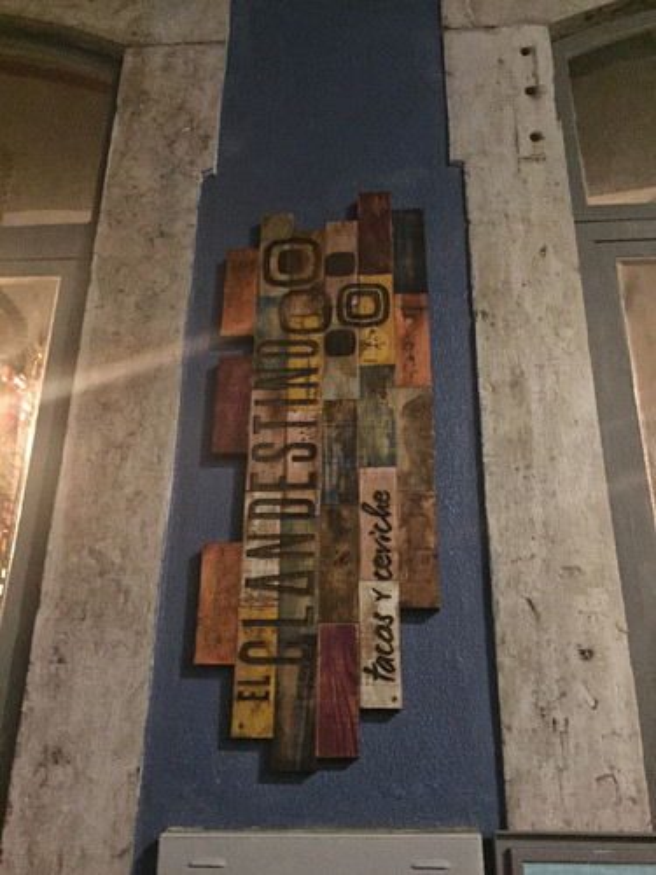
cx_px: 328
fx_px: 733
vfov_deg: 61.7
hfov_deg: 48.2
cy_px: 438
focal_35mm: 29
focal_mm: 4.15
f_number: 2.2
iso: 800
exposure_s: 1/17
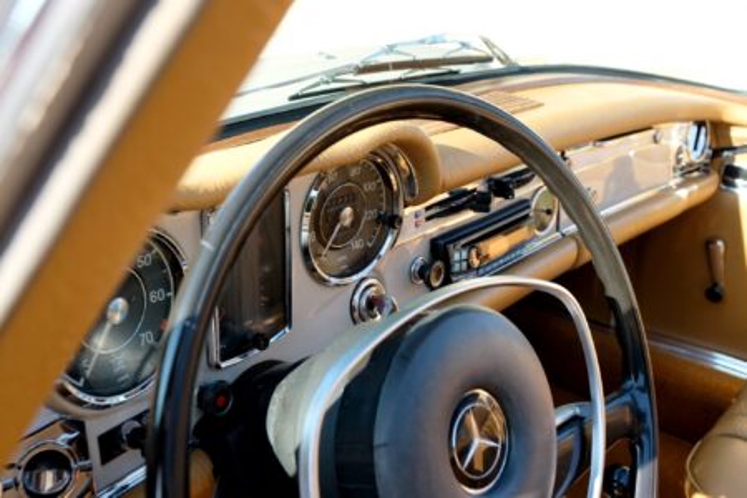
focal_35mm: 33
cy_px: 249
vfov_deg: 40.0
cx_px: 374
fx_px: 685
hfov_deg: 57.2
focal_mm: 22
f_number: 4.5
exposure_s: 1/140
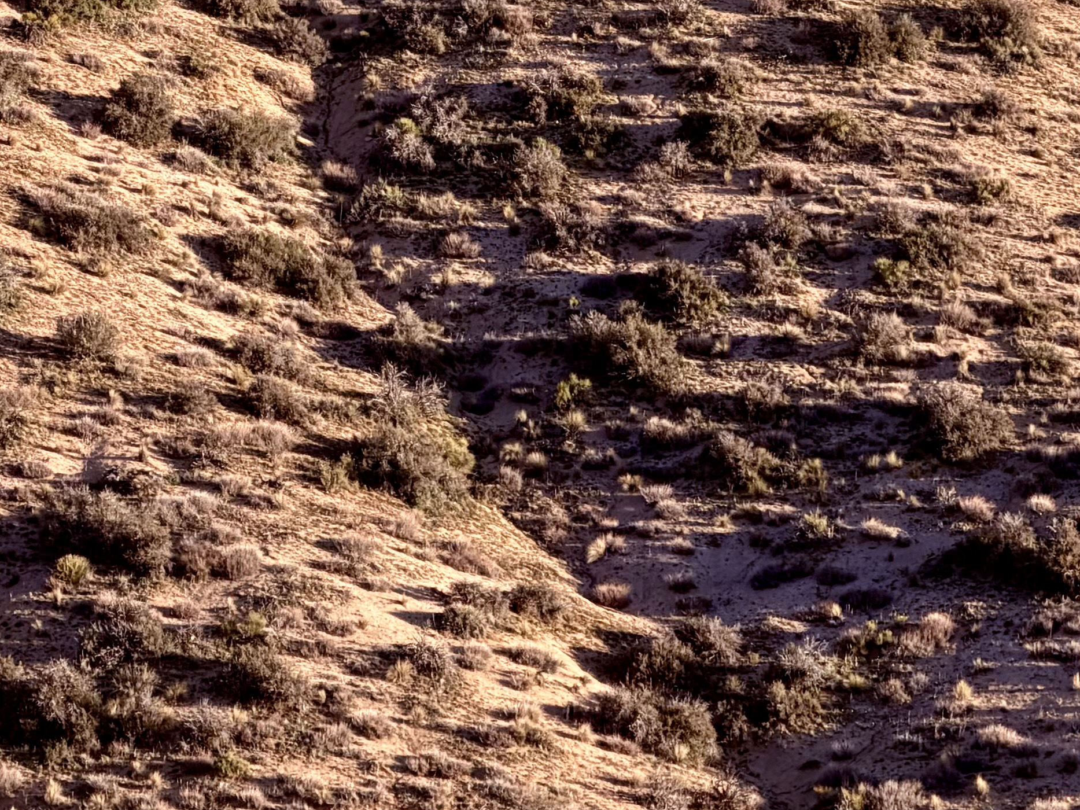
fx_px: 9546
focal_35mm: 306
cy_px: -30
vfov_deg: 4.8
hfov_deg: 6.5
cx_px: 411
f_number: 2.8
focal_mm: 16.89
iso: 50
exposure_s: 1/465
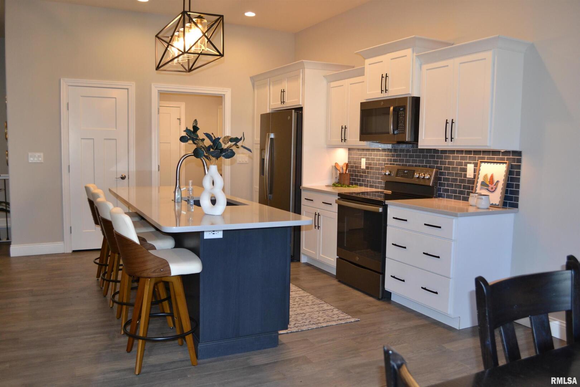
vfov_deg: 43.6
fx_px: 483
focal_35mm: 30
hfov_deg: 61.9
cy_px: 194
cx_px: 290
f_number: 5.6
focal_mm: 20
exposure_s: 1/60
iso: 500
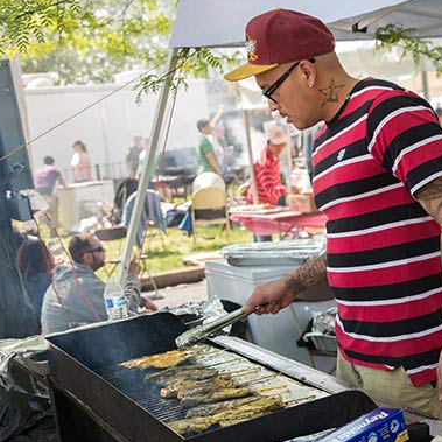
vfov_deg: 32.8
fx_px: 751
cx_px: 301
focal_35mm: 52
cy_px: 222
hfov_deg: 32.5
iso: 500
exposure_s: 1/750
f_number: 5.6
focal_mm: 40
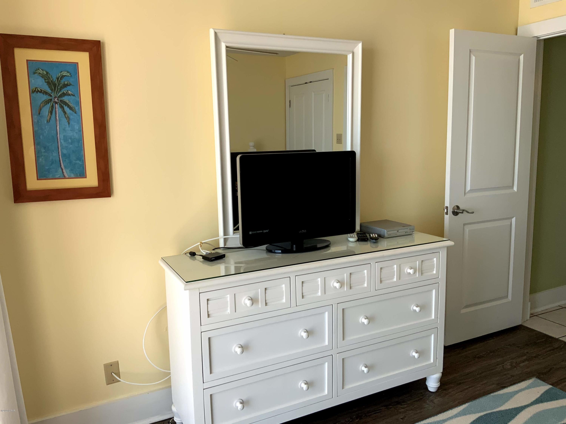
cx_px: 283
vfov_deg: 48.2
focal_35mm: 29
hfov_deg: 61.7
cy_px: 212
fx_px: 474
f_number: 1.8
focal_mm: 3
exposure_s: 1/305
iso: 16
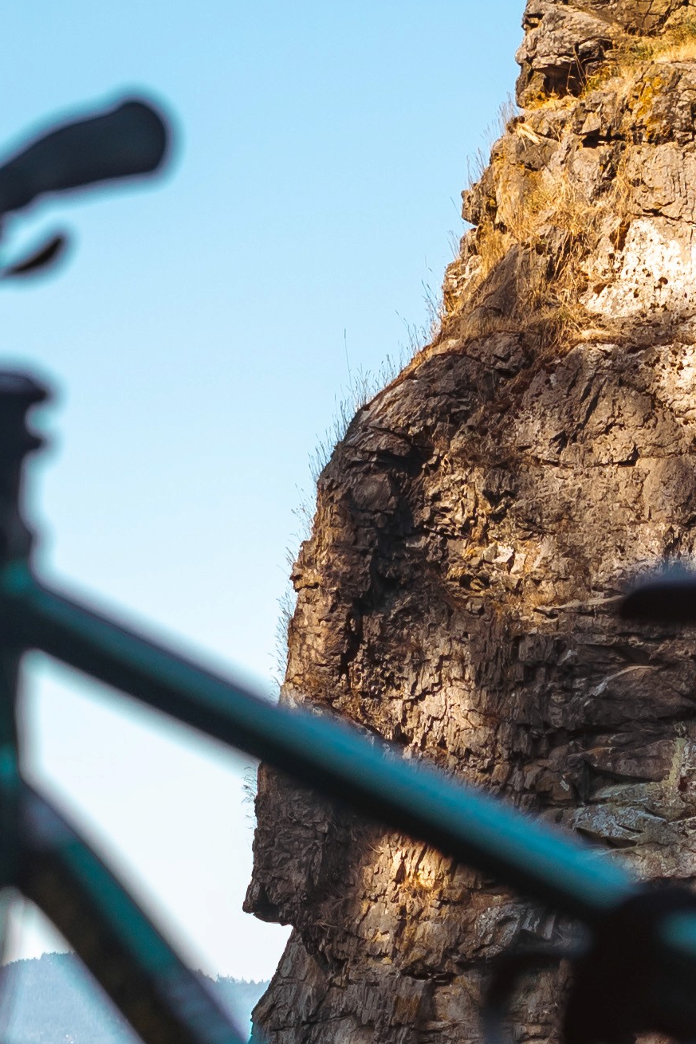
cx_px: 723
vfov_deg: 8.9
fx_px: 6642
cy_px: 1274
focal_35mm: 229
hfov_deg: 6.0
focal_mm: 50
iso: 100
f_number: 3.2
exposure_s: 1/800
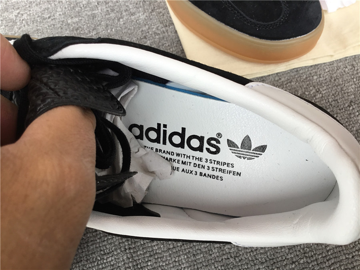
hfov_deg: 58.4
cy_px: 135
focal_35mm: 31
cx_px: 180
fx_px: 322
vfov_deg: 45.4
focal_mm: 3.3
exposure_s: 1/100
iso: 25
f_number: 2.4
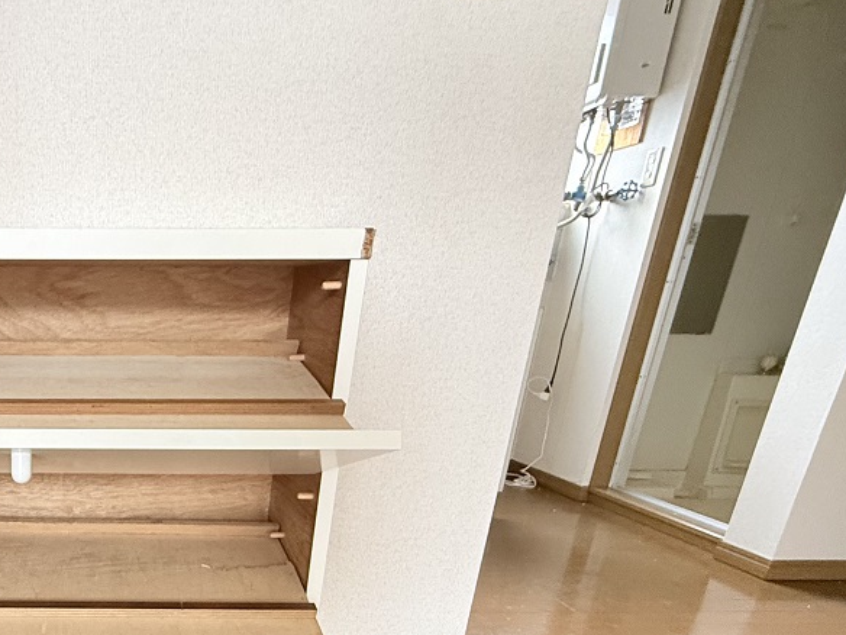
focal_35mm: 29
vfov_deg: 43.9
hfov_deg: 54.1
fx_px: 709
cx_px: 90
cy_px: 573
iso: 400
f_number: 2.2
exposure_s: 1/88
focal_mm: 2.22
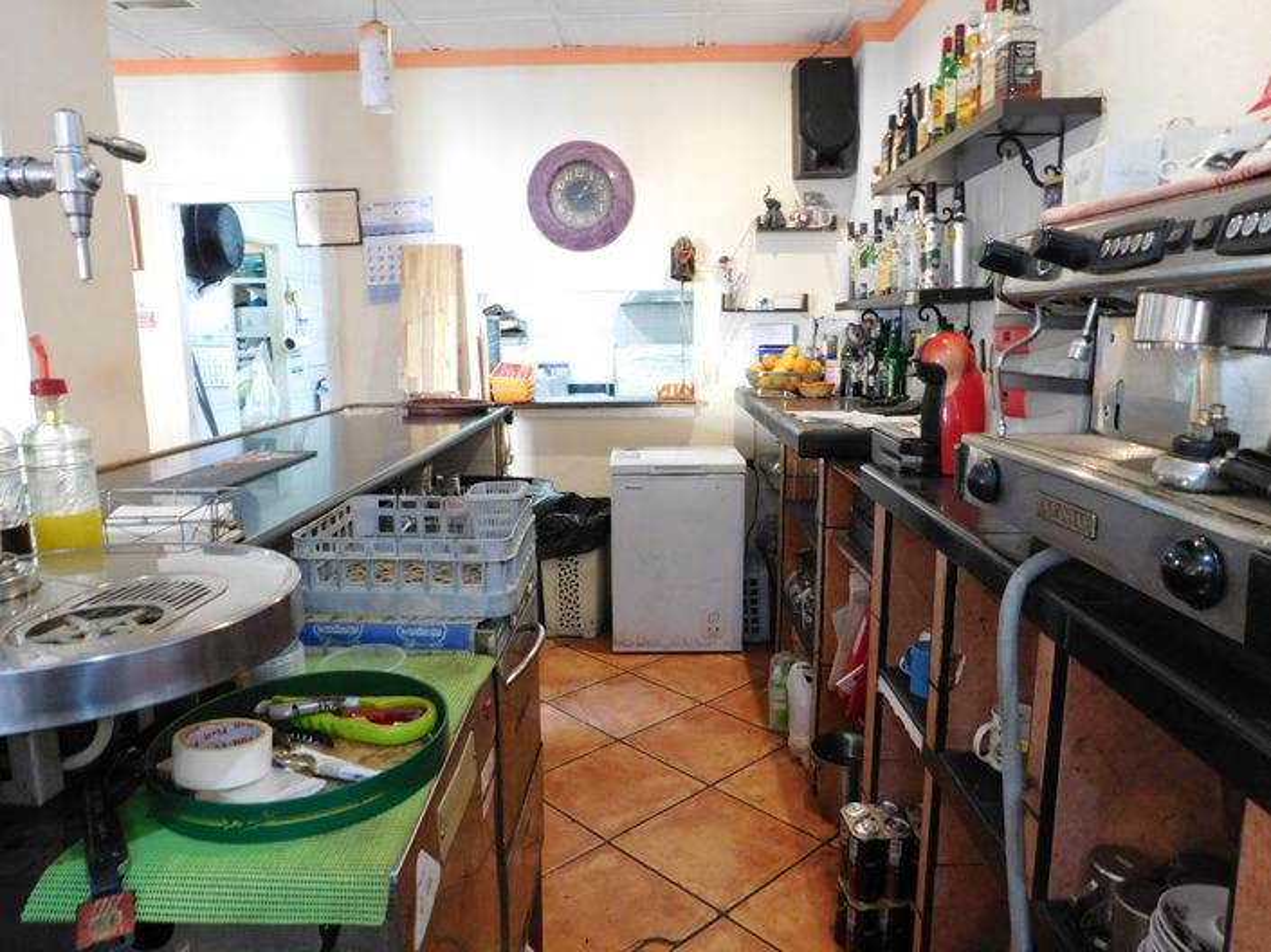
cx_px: 636
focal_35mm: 23
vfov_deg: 58.8
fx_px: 844
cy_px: 476
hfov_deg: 74.0
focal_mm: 4
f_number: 3
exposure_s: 1/10
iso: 400
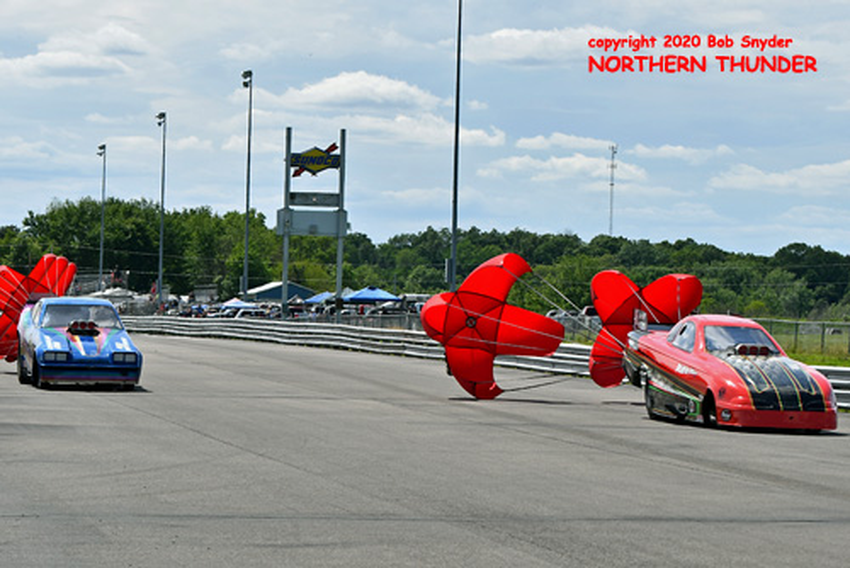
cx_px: 425
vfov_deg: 13.1
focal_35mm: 105
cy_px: 284
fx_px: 2480
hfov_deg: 19.4
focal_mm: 70
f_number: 5.6
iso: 160
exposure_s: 1/1250
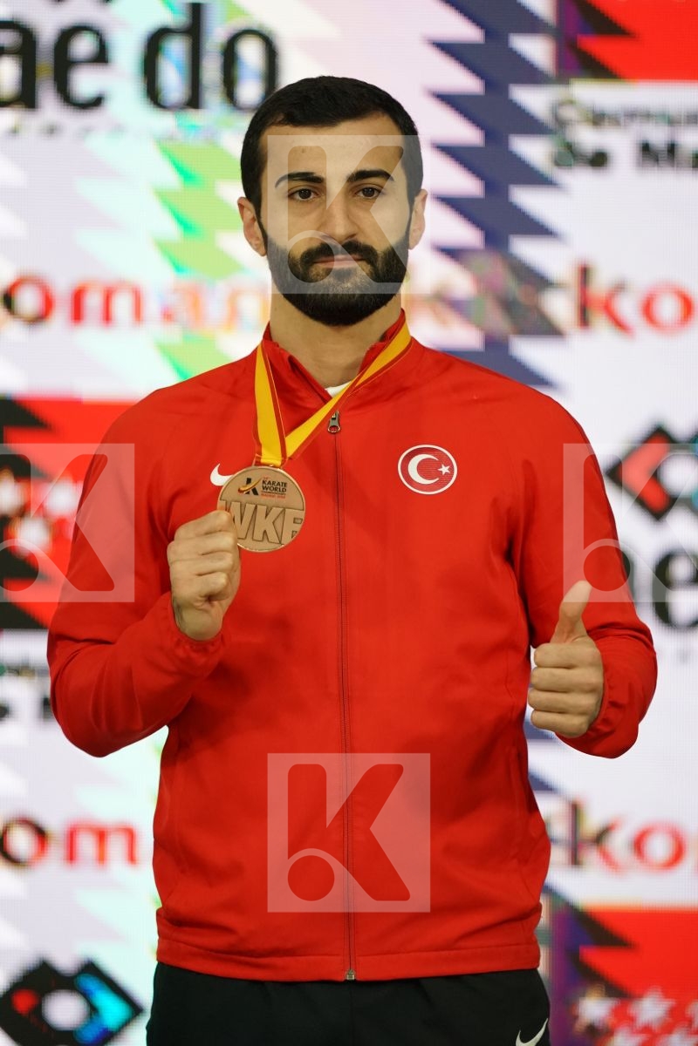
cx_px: 349
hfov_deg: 3.4
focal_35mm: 400
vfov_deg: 5.2
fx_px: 11632
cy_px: 523
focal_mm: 400
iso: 4000
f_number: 2.8
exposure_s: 1/500
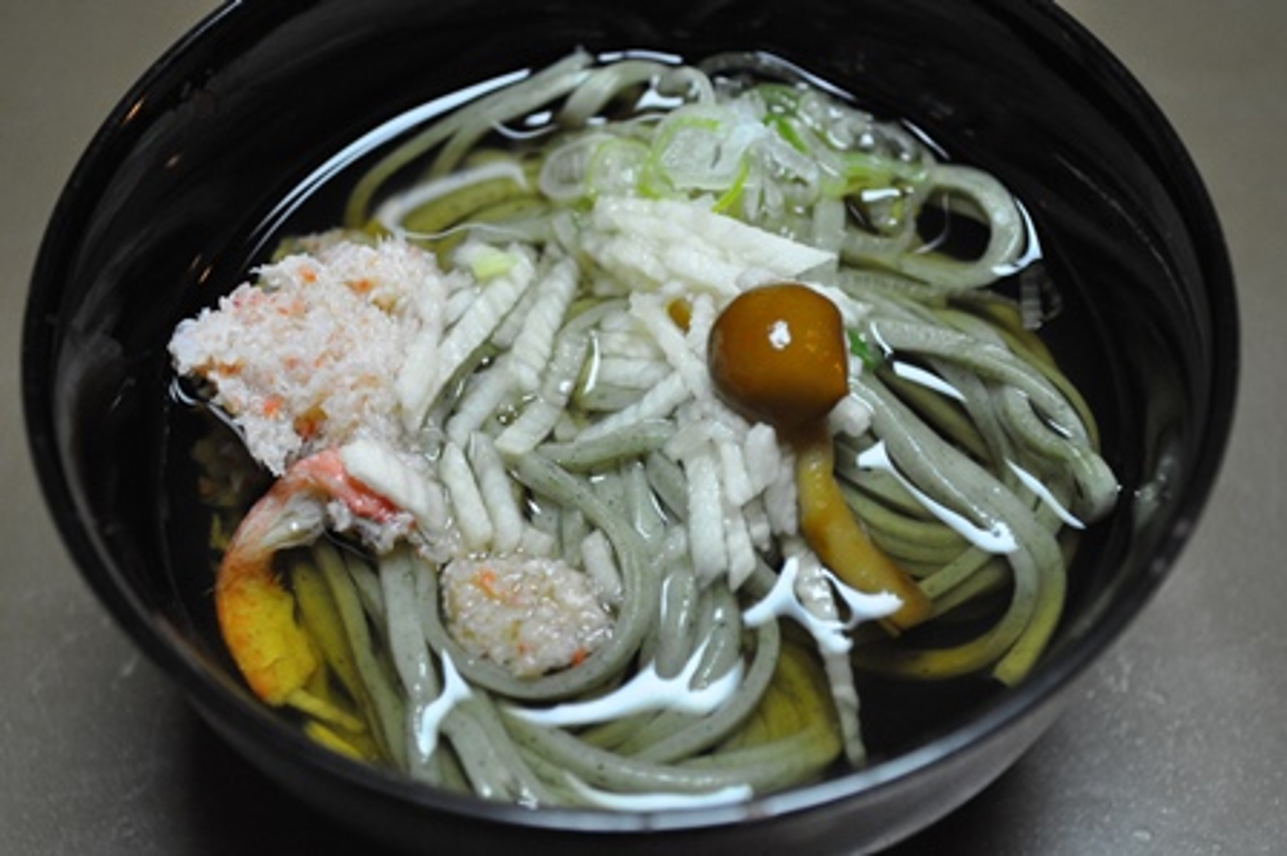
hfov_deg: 33.4
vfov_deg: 22.6
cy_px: 428
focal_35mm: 60
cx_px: 644
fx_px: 2143
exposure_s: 1/25
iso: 1600
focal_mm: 40
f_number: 5.3
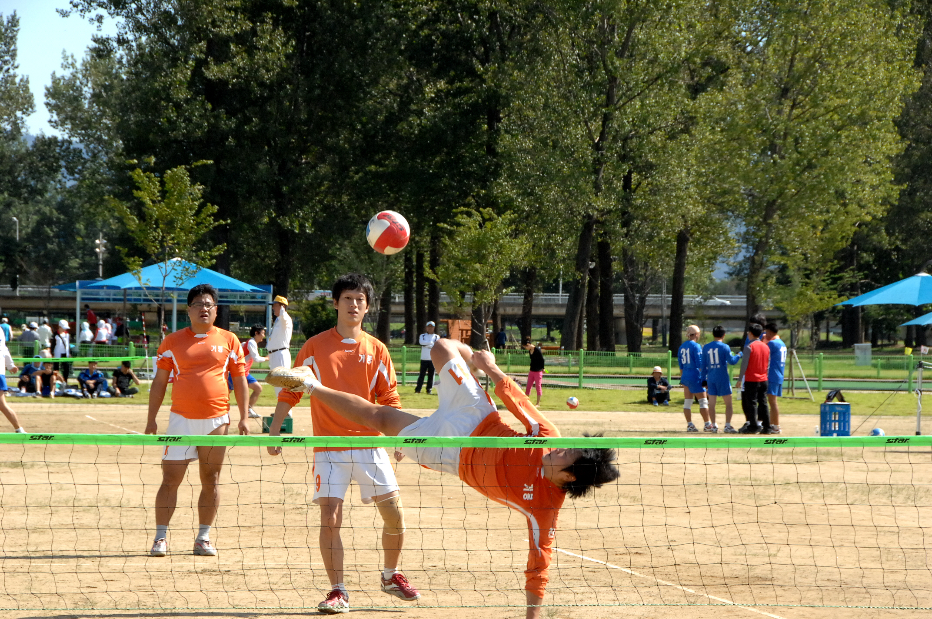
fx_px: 4073
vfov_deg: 8.7
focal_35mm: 158
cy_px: 310
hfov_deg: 13.1
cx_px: 466
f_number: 11
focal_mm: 105
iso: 800
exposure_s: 1/500
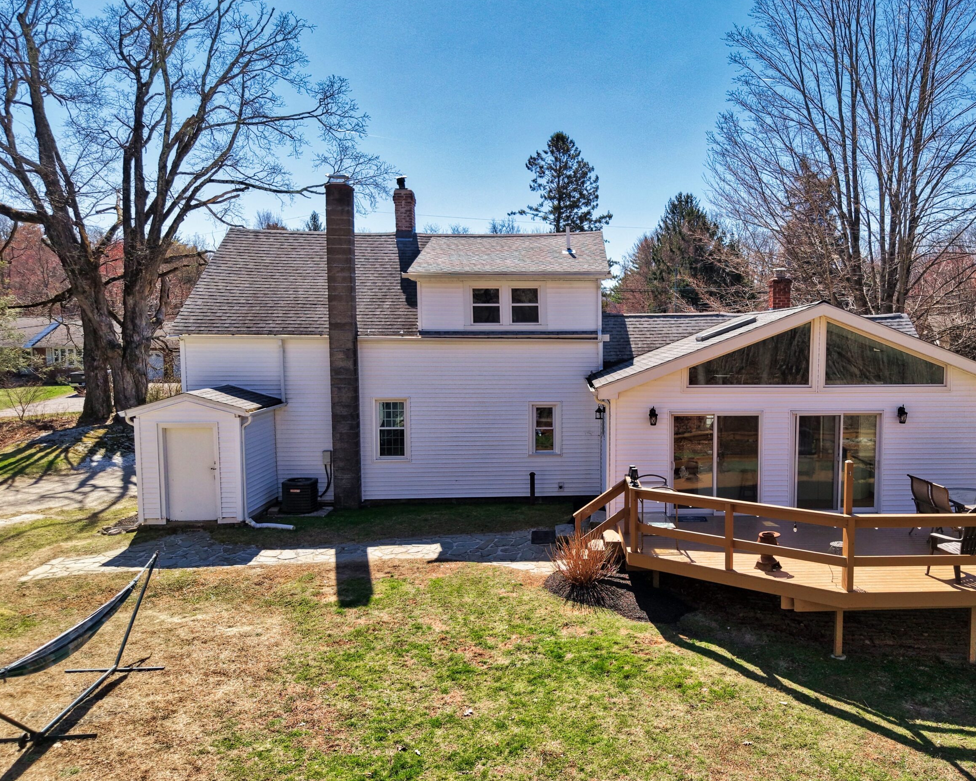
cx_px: 626
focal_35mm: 31
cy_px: 405
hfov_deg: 56.3
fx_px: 895
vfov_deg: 47.1
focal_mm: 8.7
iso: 190
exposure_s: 1/2000
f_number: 1.8
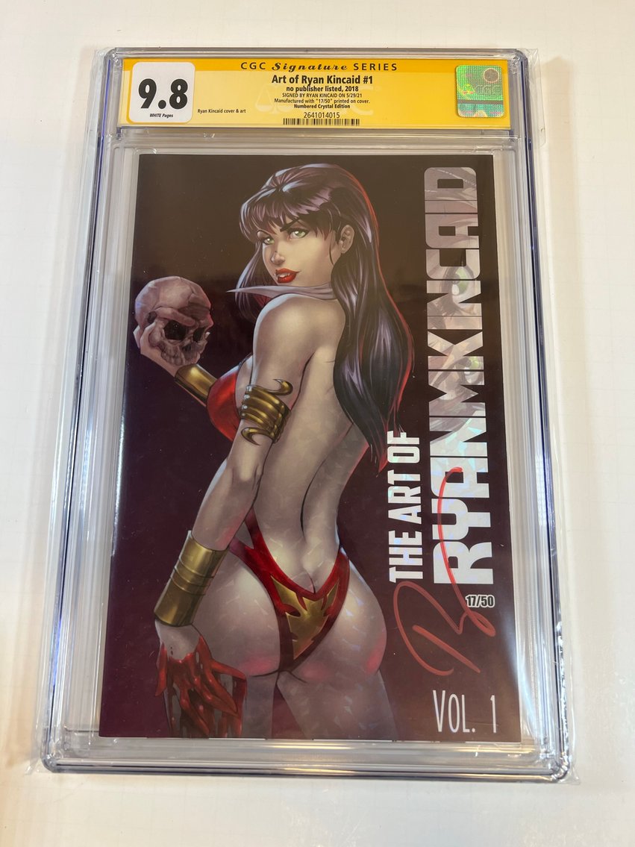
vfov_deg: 67.3
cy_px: 424
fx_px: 636
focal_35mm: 26
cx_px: 318
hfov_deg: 53.1
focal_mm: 5.7
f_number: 1.5
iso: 100
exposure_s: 1/120
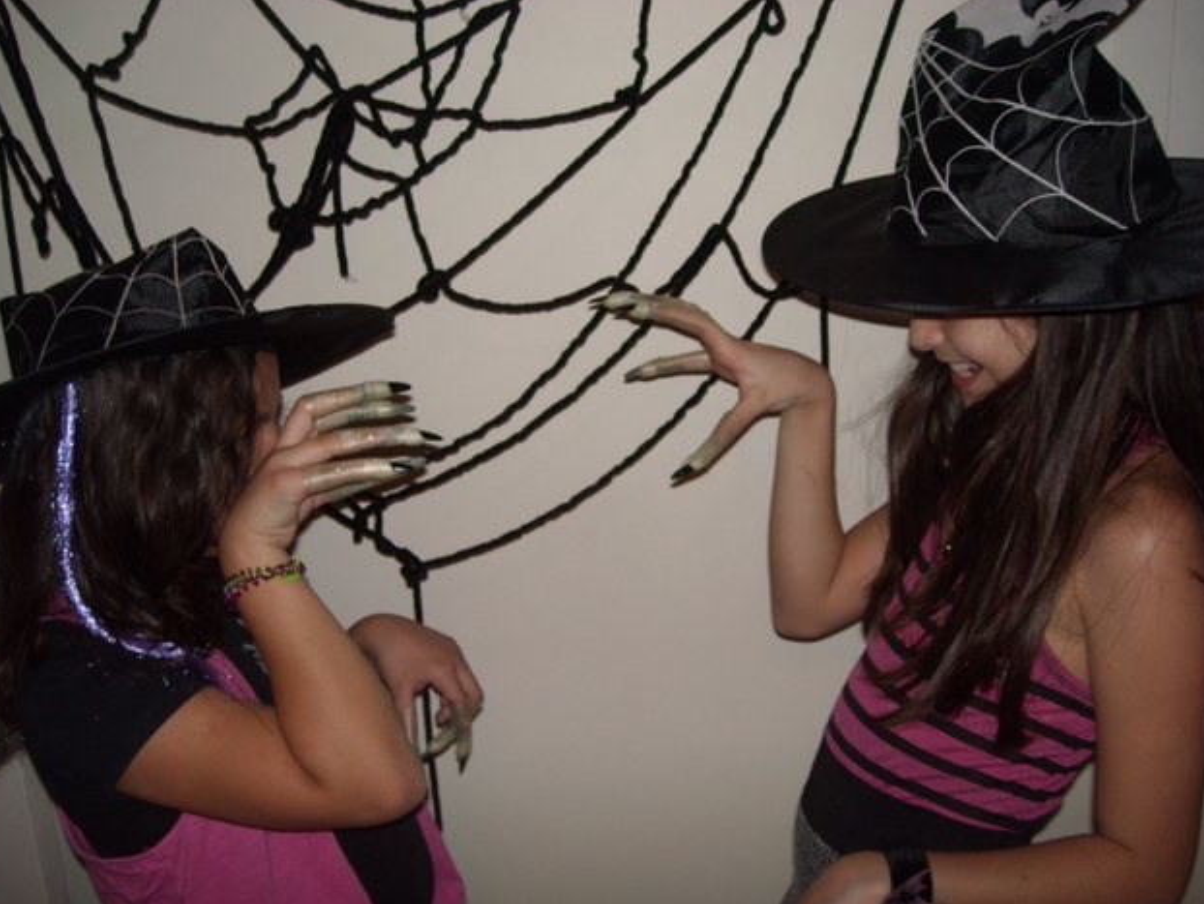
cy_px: 443
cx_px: 596
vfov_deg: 39.7
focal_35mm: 36
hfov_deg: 51.3
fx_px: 1253
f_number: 2.8
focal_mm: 5.7
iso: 200
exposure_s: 1/60
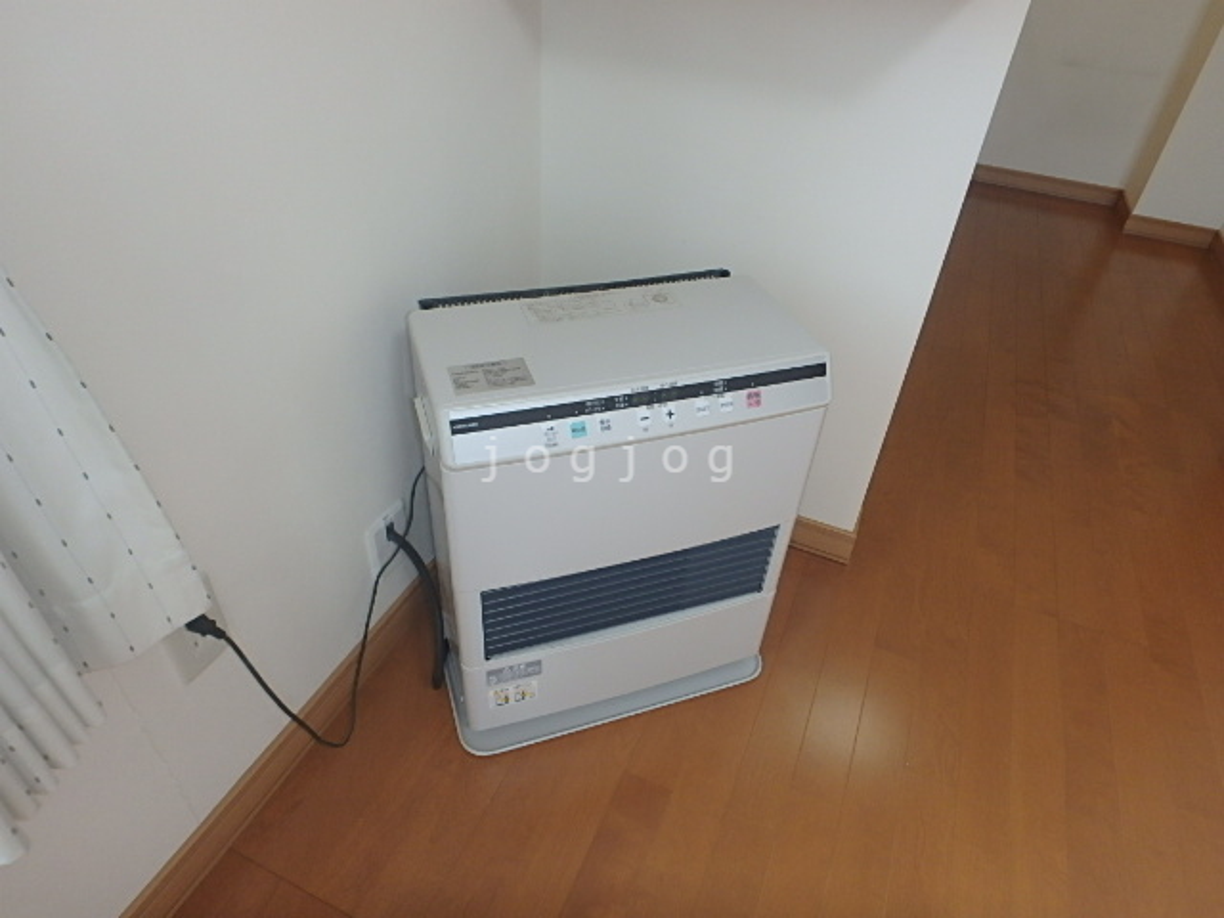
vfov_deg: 63.4
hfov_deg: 79.0
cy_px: 459
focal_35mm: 21
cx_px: 612
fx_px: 743
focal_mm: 3.7
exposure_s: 1/40
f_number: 3.5
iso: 200
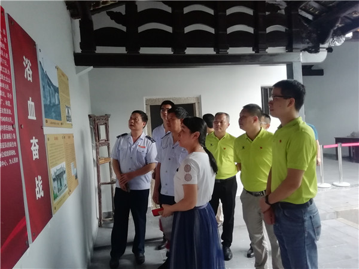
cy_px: 134
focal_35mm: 26
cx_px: 180
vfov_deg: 53.1
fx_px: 270
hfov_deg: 67.3
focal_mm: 3.46
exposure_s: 1/33.3
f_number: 2.2
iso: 250
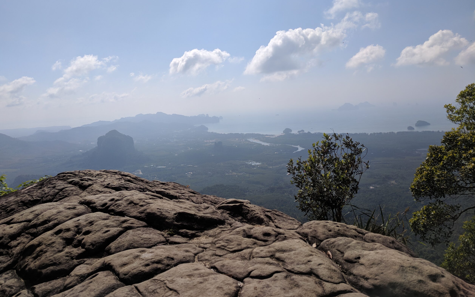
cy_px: 129
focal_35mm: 28
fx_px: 362
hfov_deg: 66.5
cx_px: 236
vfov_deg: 44.4
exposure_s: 1/6667
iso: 64
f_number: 2
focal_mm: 4.67
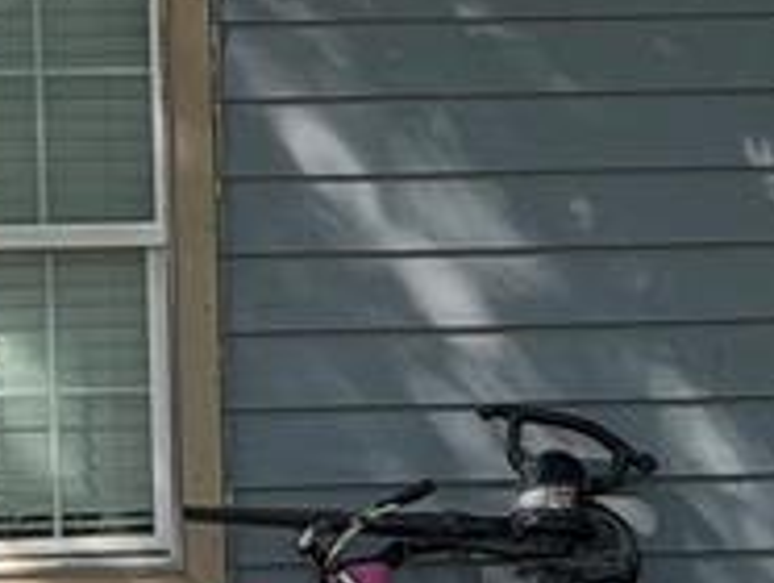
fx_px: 5911
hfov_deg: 7.0
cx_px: 1935
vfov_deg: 5.6
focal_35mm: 264
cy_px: 304
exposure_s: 1/1285
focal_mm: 6.76
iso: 100
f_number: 1.78
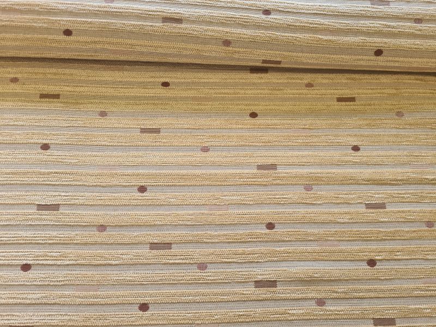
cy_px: 164
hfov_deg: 67.3
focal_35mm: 26
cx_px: 218
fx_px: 327
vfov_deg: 53.1
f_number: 1.8
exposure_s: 1/116
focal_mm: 5.4
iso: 50
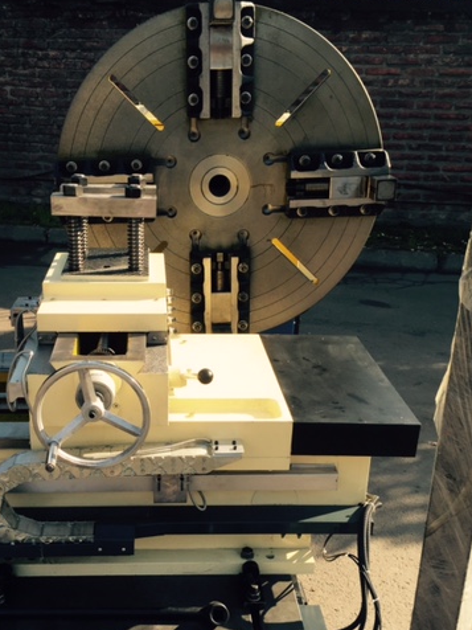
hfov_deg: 36.6
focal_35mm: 39
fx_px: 709
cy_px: 364
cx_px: 177
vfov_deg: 47.7
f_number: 2.2
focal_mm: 4.15
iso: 32
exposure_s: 1/581
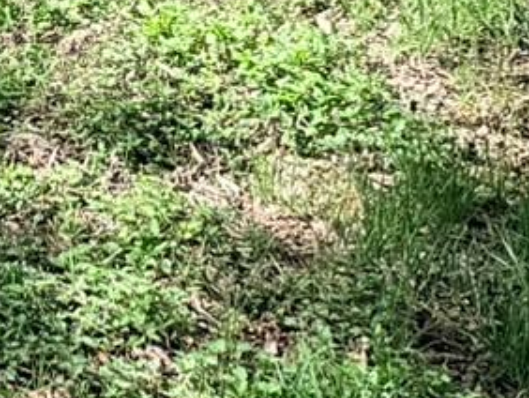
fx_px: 2661
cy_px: -745
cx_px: -1011
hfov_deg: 9.3
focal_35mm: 174
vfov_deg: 7.6
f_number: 1.78
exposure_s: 1/1464
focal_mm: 6.76
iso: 100
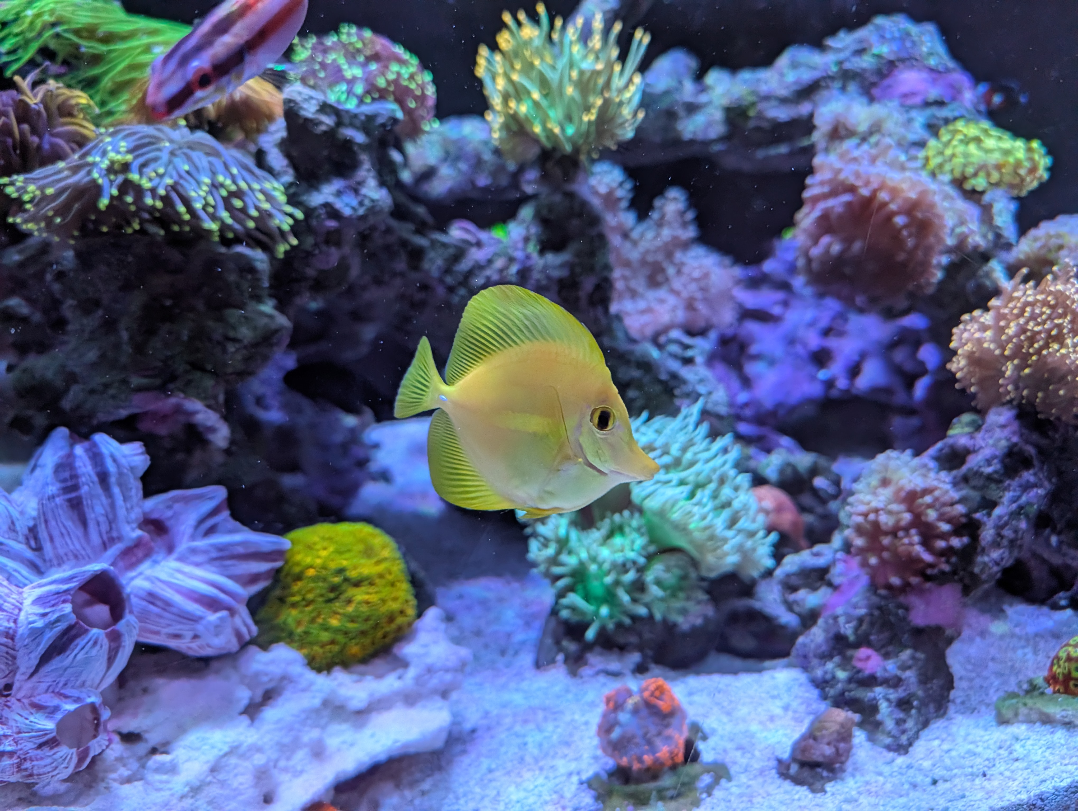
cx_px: 539
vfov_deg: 56.9
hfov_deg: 71.5
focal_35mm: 24
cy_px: 406
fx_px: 748
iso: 915
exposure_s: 1/213
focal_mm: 6.9
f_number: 1.68
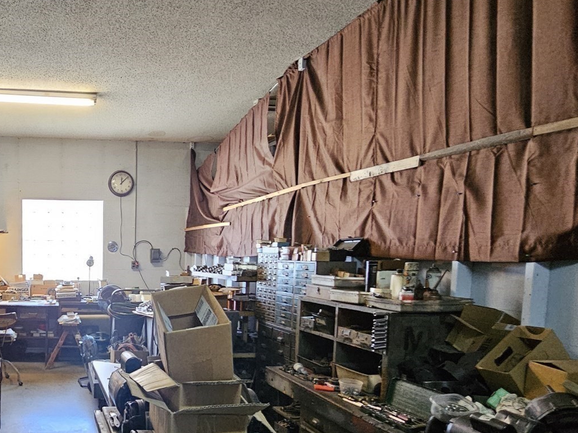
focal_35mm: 26
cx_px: 93
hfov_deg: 60.2
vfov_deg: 51.8
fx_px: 434
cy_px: 299
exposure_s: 1/30
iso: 640
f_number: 2.2
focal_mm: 2.2
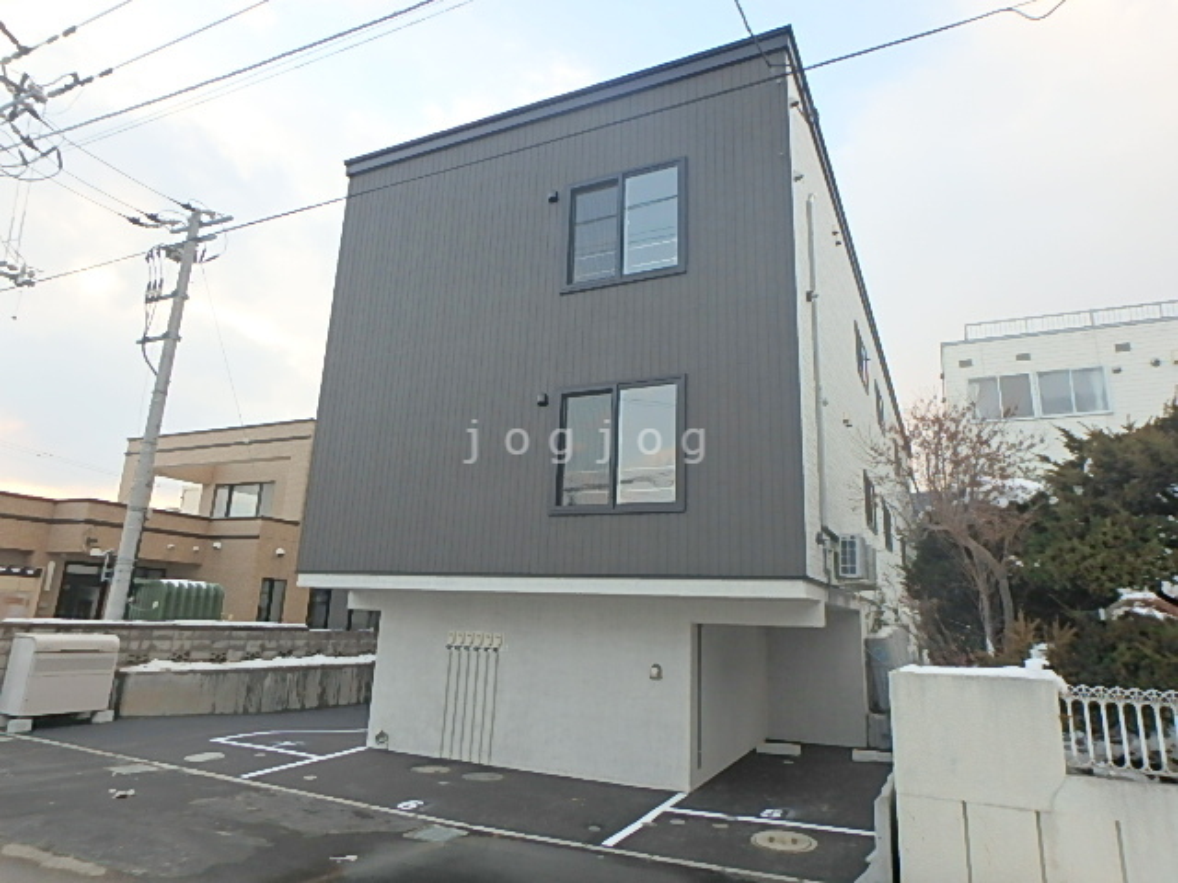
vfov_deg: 63.4
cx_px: 589
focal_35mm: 21
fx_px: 715
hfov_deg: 79.0
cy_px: 442
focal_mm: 3.7
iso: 125
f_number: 3.5
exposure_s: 1/125
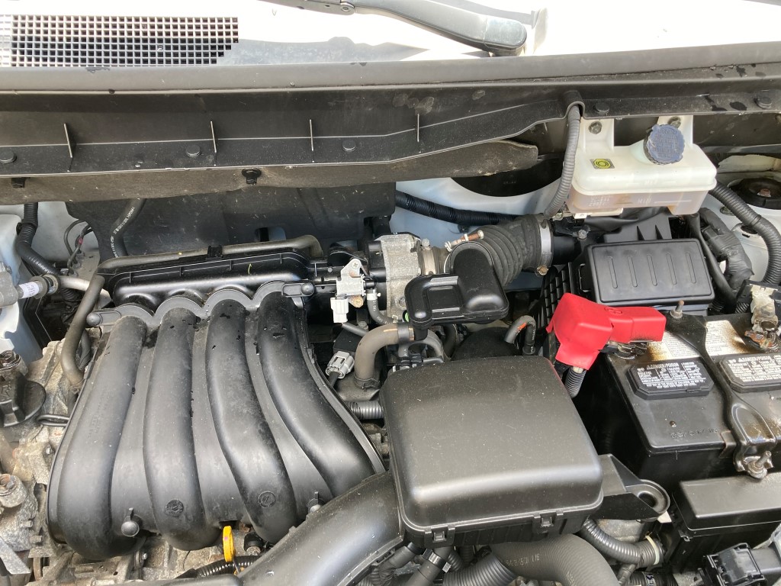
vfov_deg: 49.7
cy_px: 293
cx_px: 390
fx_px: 632
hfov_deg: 63.4
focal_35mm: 28
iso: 50
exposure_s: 1/60
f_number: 1.8
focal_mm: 3.99
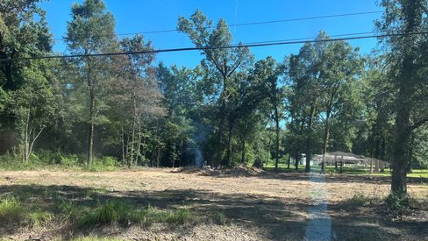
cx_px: 217
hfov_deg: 66.0
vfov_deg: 39.7
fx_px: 329
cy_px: 161
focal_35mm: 29
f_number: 1.6
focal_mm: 5.1
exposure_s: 1/361
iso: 50
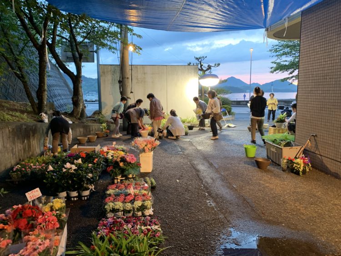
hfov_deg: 67.3
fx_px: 256
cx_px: 170
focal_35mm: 26
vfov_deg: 53.1
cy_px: 128
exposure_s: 1/30
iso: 500
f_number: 1.8
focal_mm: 4.25
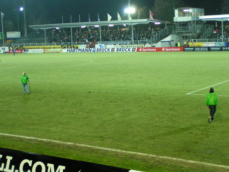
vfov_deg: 23.3
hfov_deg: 30.7
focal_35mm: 63
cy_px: 87
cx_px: 113
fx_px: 417
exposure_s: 1/25
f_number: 3.2
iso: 200
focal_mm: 9.6
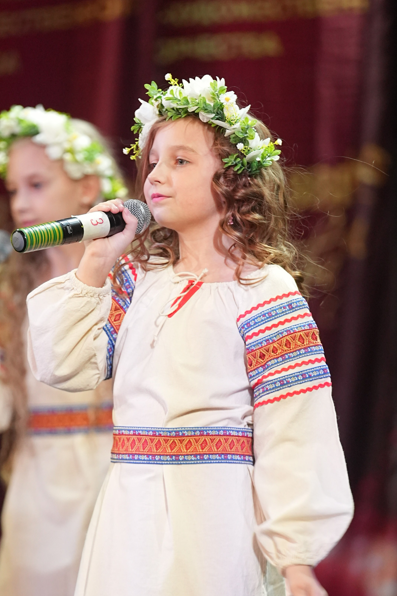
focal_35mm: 326
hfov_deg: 4.2
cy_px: 357
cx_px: 161
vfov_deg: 6.3
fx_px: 5393
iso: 2500
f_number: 2.8
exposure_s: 1/400
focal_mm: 170
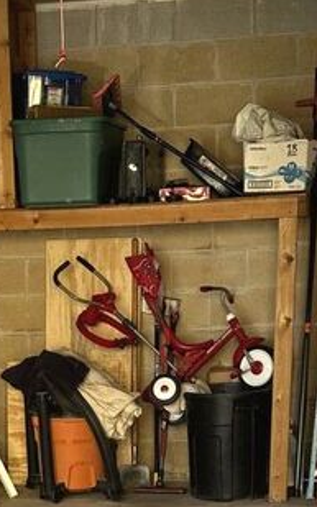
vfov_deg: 21.6
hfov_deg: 14.5
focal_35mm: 89
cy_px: 610
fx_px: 1231
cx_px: 38
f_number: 1.78
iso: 80
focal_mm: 6.86
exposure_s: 1/121
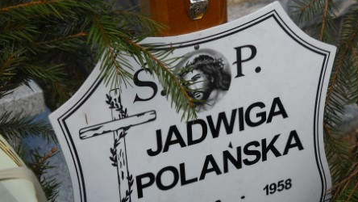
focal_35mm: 102
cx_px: 206
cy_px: 163
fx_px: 968
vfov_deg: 11.8
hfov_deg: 20.9
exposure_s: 1/323
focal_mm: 10.84
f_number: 4
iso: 64
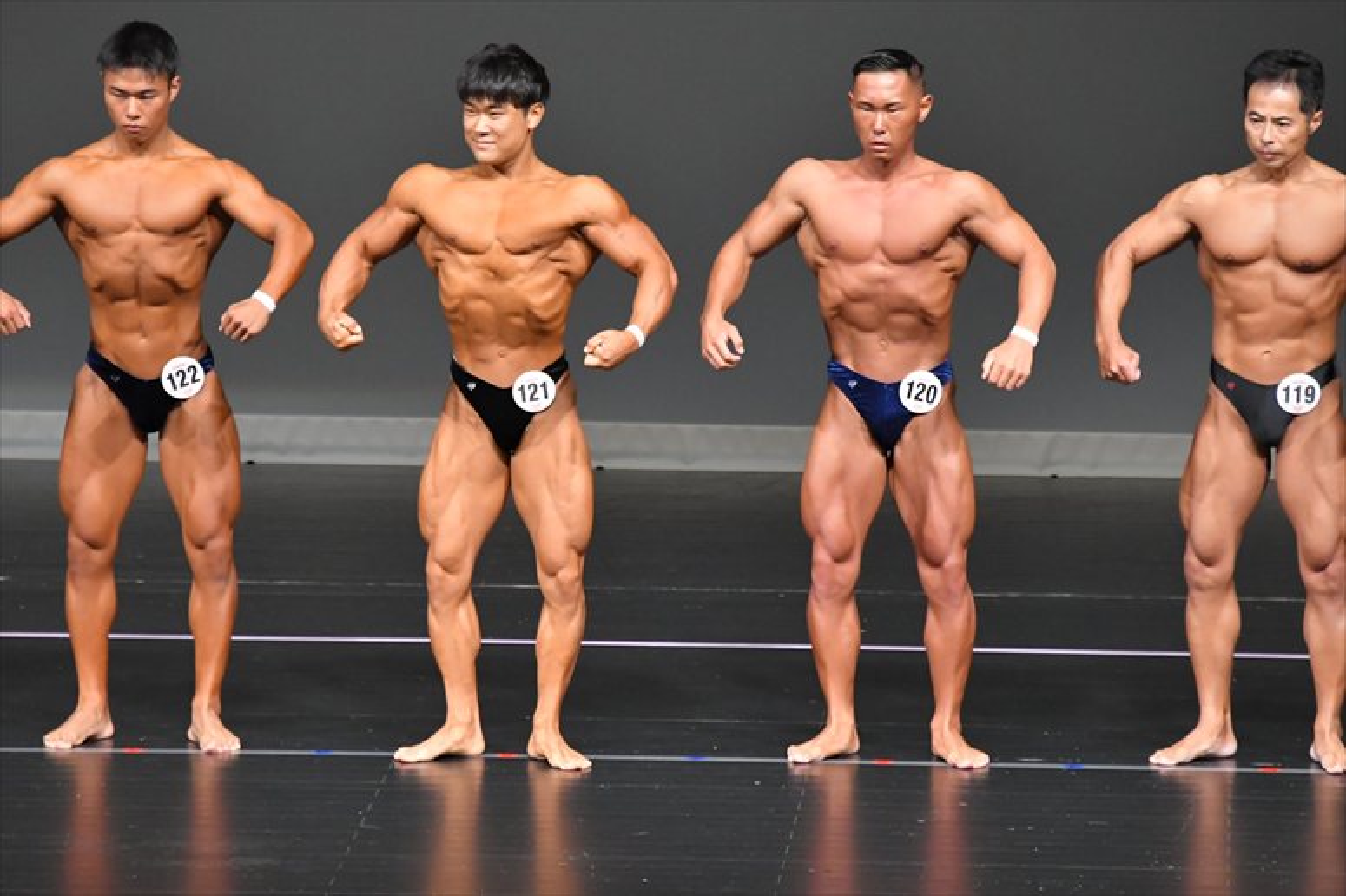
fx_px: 11772
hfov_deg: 6.5
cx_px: 673
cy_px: 448
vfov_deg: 4.4
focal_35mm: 315
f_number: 5.6
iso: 5000
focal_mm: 210
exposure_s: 1/400
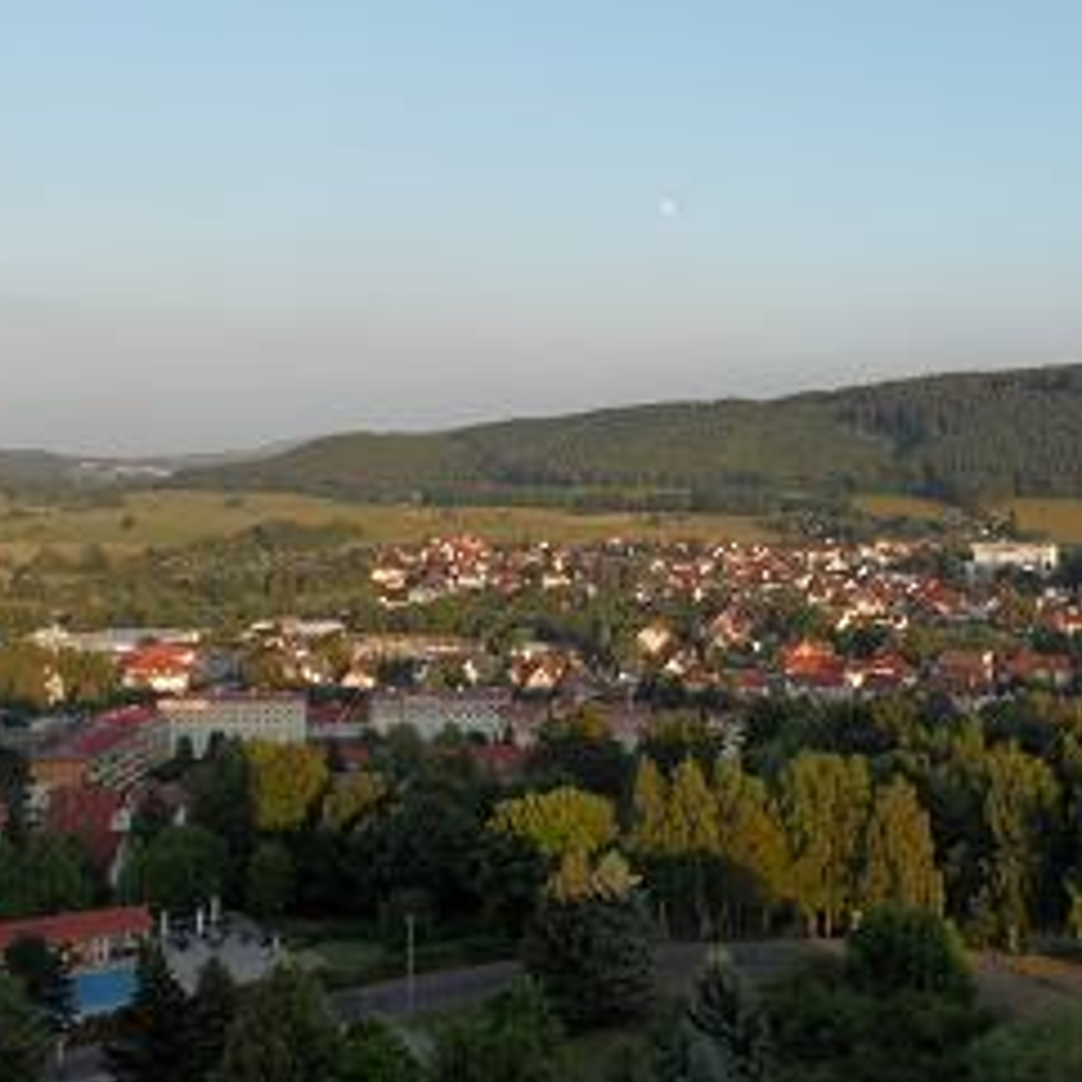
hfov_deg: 37.1
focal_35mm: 45
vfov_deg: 37.0
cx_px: 727
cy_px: 328
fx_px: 1591
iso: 80
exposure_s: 1/250
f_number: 4.6
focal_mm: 3.9
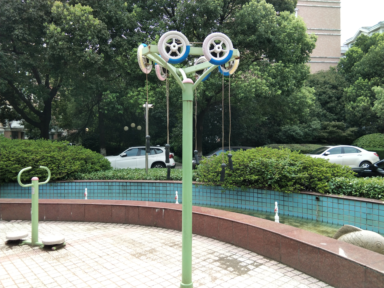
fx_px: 344
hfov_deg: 58.4
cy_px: 144
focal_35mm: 31
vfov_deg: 45.4
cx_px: 192
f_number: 2.2
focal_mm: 3.69
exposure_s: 1/325
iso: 50
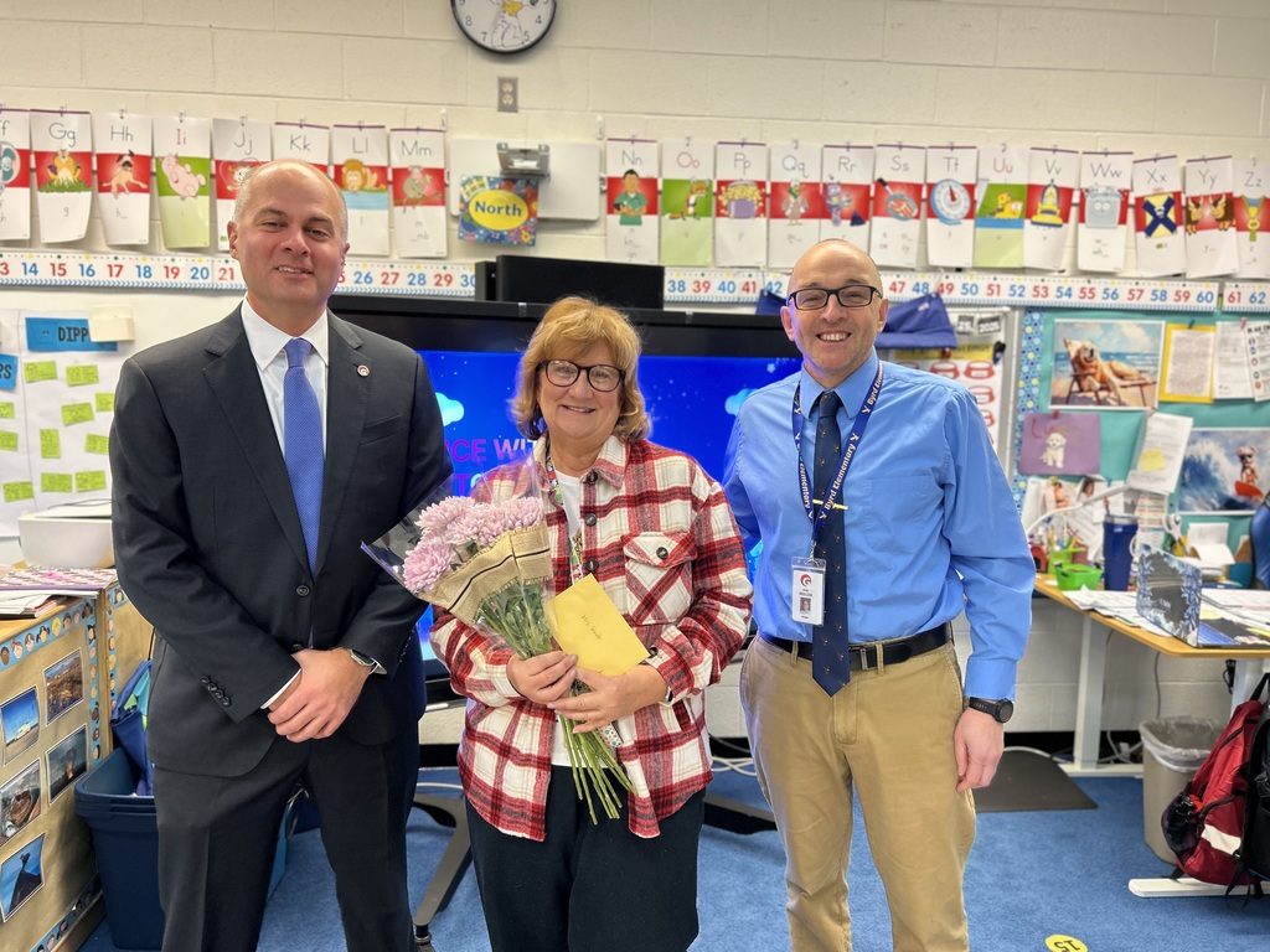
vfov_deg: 53.1
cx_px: 635
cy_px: 476
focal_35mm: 26
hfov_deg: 67.3
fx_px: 954
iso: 80
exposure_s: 1/60
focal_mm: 5.7
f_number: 1.5
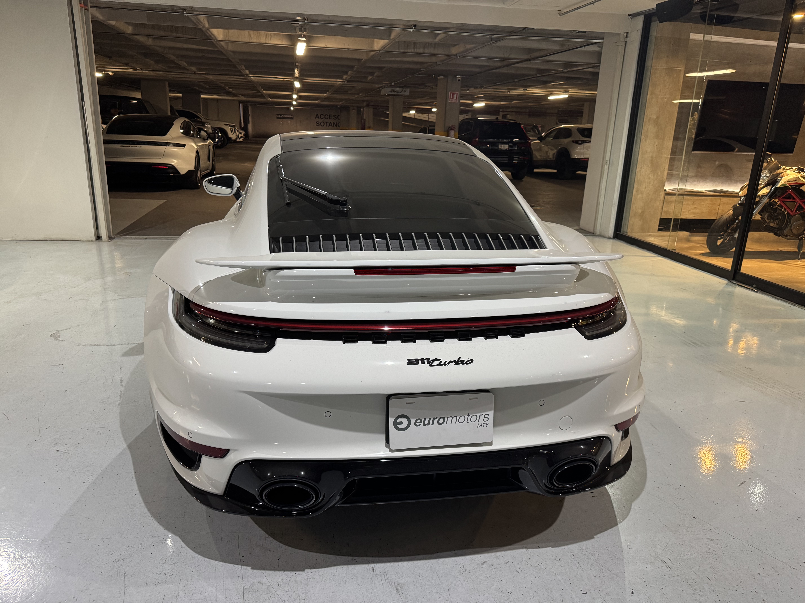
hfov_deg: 71.6
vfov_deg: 56.8
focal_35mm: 24
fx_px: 558
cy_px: 302
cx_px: 402
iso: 320
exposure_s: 1/60
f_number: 1.78
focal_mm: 6.76
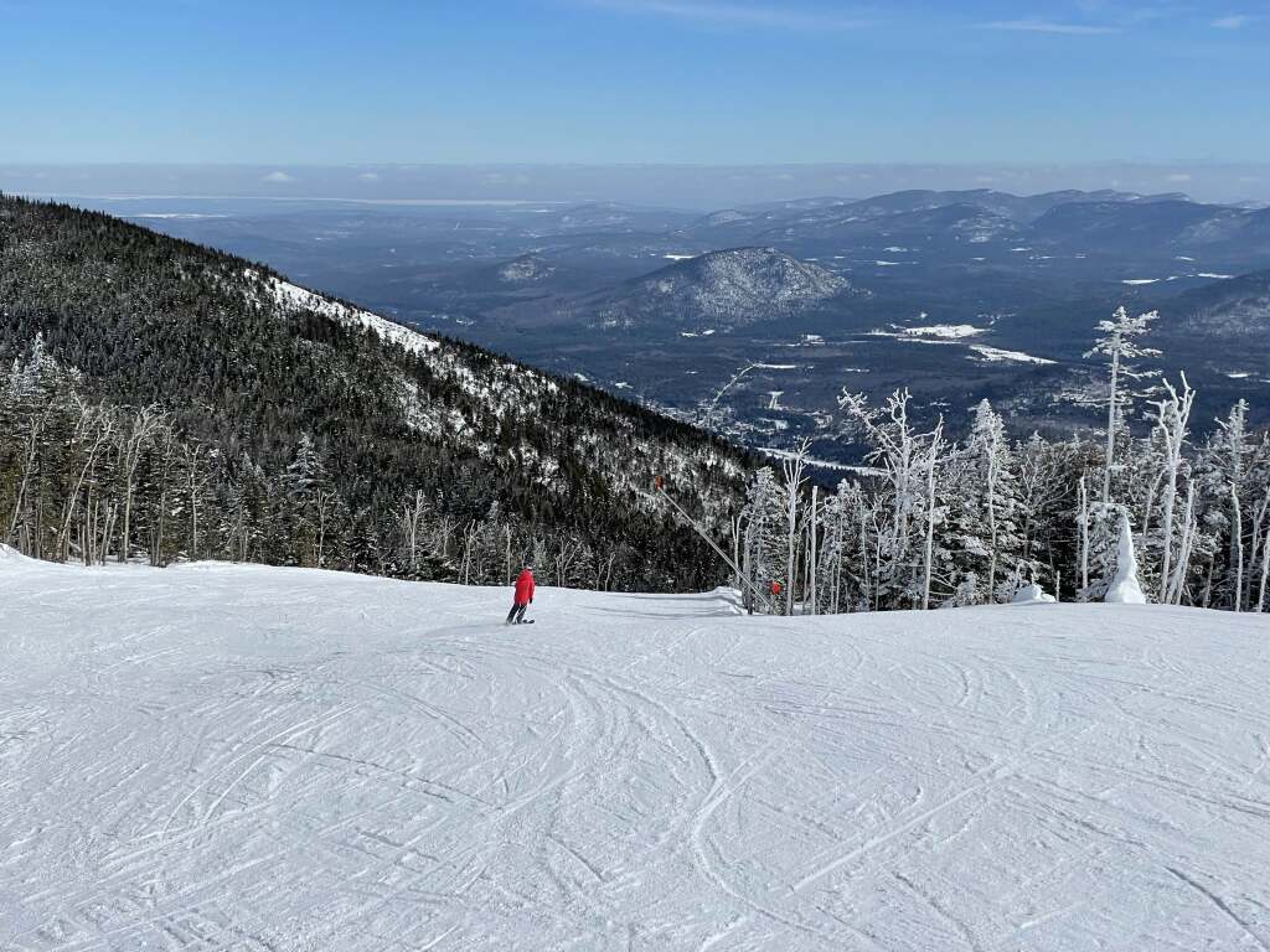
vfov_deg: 28.0
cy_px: 476
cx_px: 635
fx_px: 1908
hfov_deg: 36.8
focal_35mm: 52
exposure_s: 1/5988
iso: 25
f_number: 2
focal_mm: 6
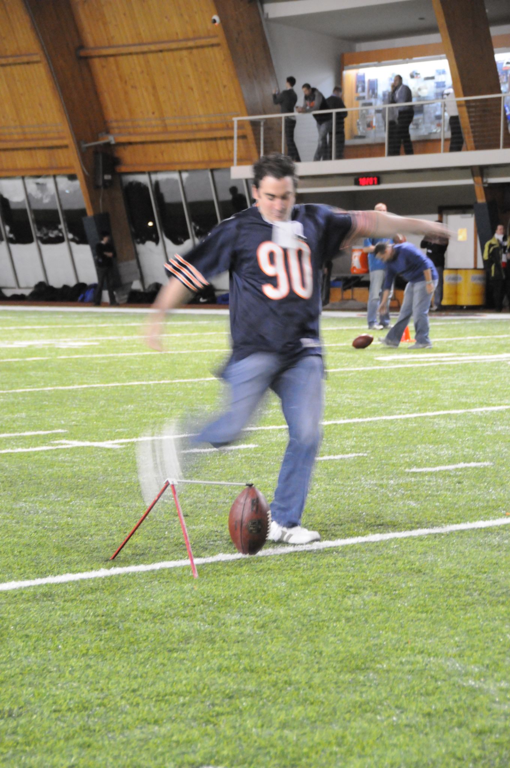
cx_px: 255
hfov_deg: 13.0
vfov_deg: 19.5
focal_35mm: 105
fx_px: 2237
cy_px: 384
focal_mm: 70
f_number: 5
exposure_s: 1/40
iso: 3200
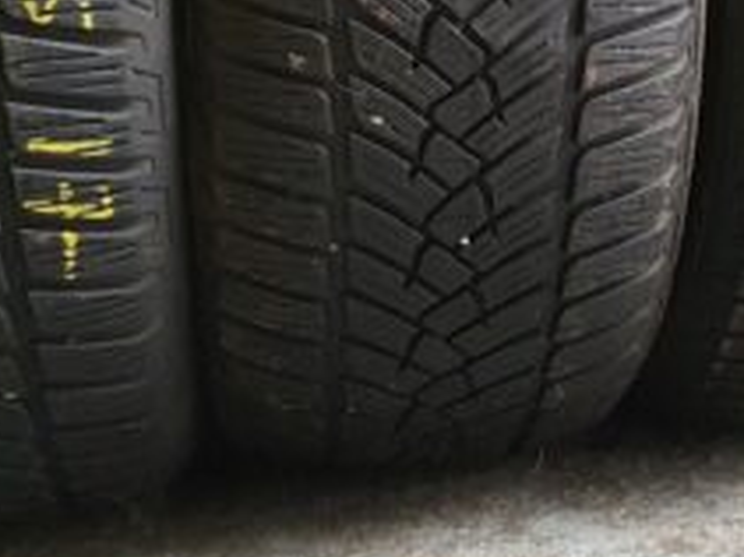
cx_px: 606
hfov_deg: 25.8
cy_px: 106
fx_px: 1590
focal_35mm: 74
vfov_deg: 19.7
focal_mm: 4.32
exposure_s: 1/50
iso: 800
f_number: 1.5
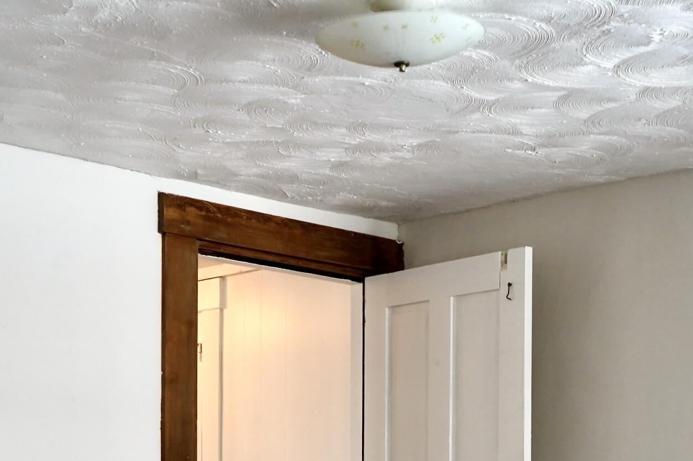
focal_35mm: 67
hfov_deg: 30.1
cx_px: 348
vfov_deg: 19.2
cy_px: 551
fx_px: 1289
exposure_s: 1/160
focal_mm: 28
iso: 800
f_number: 4
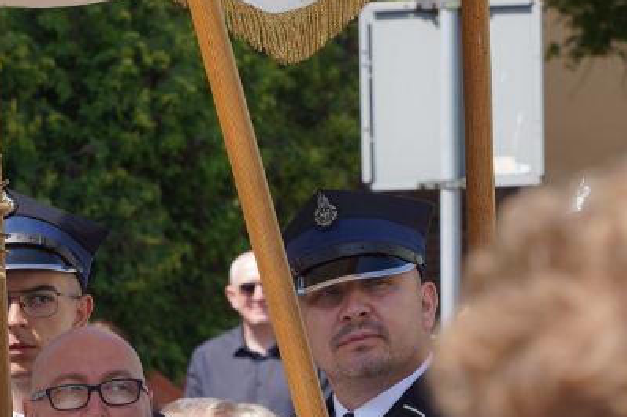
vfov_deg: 4.0
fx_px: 5971
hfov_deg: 6.0
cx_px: 178
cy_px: 550
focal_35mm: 343
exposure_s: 1/160
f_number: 7.1
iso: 100
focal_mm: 105
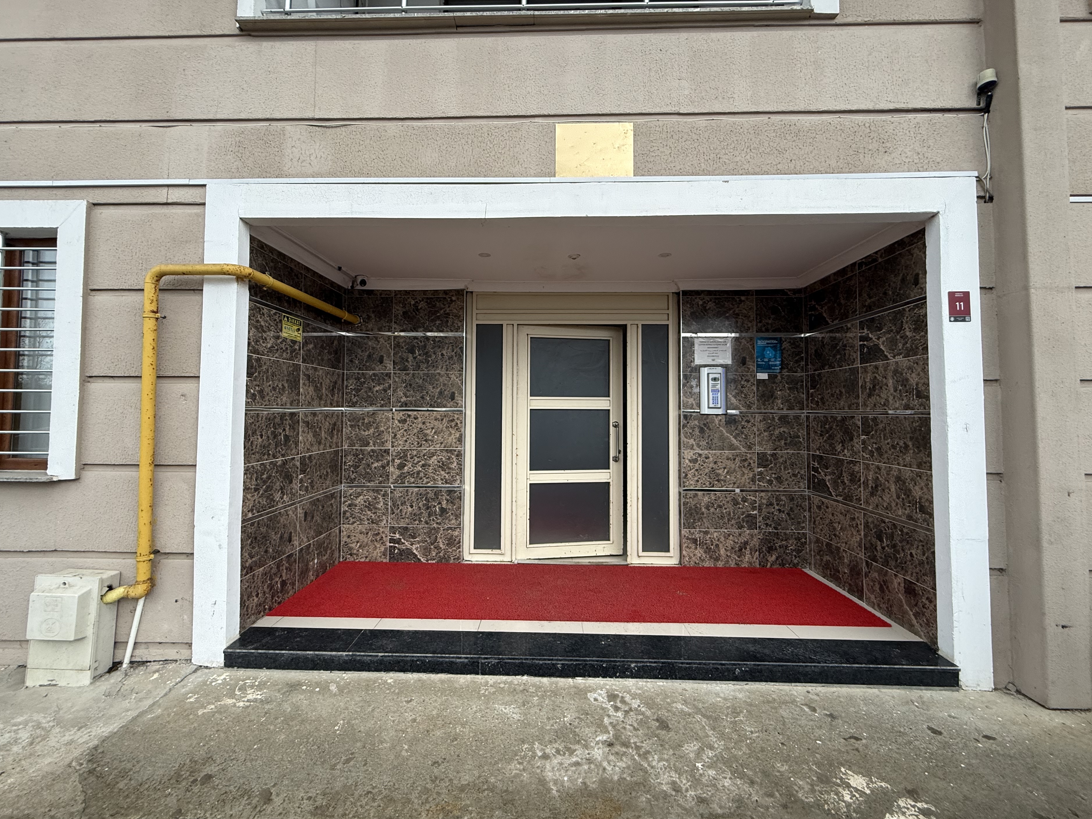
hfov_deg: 98.2
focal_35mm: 15
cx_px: 539
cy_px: 393
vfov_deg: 81.7
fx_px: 473
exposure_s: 1/99
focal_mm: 2.22
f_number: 2.2
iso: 160
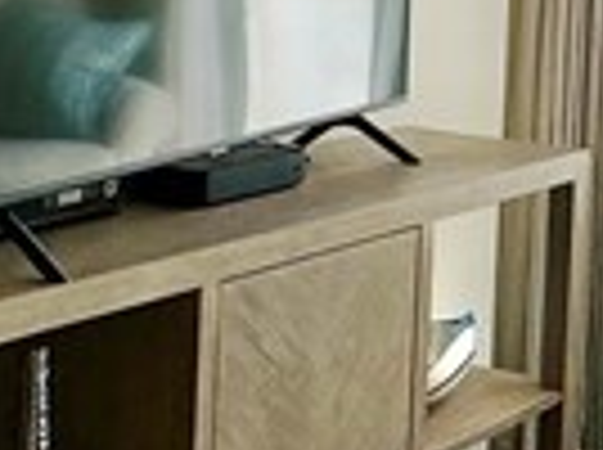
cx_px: 747
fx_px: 1861
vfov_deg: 13.4
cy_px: -76
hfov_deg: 17.4
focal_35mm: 107
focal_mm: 2.22
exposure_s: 1/313
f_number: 2.2
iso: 40
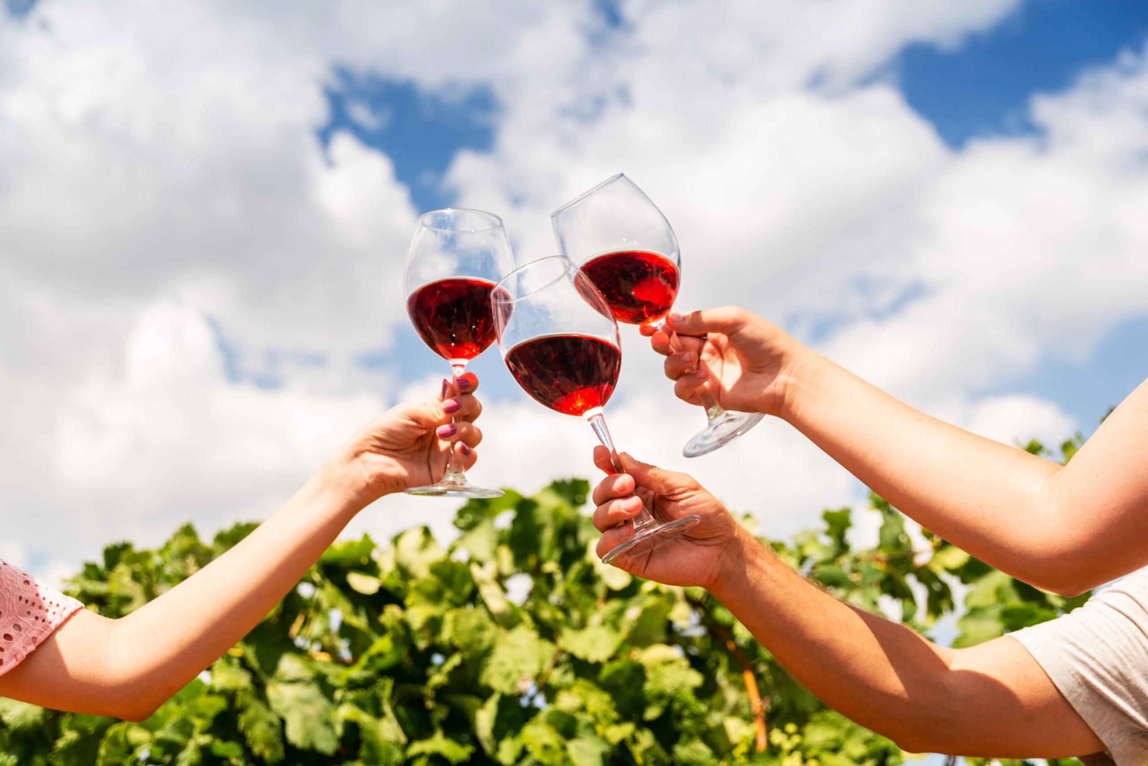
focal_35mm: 45
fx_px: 1435
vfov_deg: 29.9
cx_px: 574
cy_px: 383
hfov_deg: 43.6
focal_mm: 45
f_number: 4
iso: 100
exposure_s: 1/1600
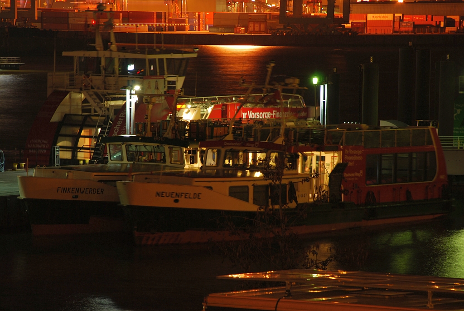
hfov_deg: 11.0
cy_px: 156
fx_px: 2419
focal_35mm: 188
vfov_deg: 7.3
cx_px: 232
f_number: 5.6
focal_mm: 125
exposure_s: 8
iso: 100
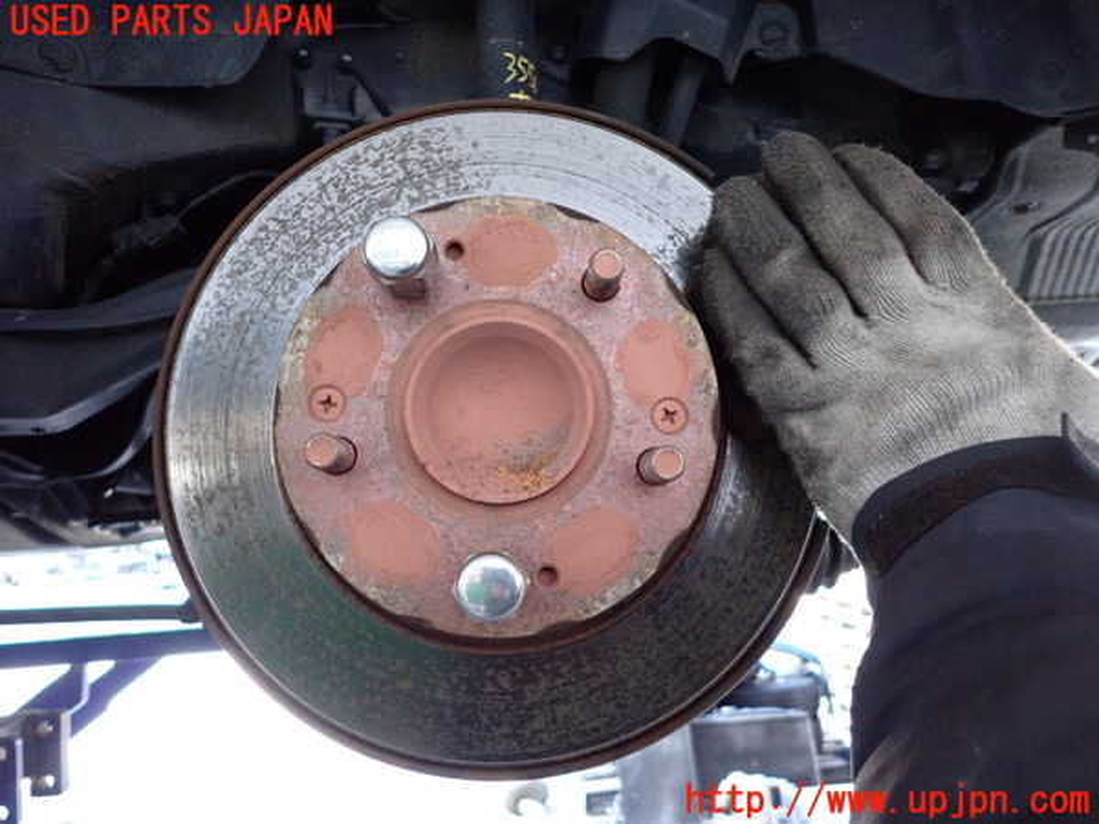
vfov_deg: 54.9
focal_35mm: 25
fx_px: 794
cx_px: 550
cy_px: 412
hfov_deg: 69.4
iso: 1000
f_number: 2
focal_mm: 4.5
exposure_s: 1/125
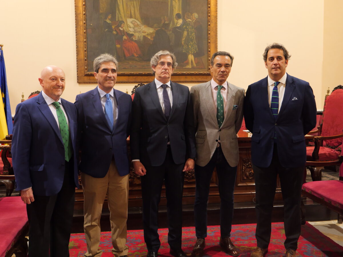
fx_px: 337
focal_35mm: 34
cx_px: 172
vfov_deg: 41.8
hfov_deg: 53.9
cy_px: 128
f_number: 3.1
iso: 3200
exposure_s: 1/50
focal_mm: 17
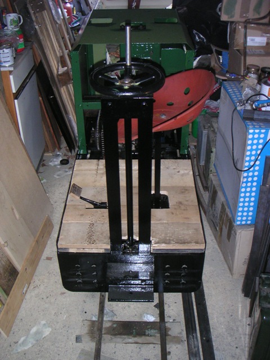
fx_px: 395
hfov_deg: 37.7
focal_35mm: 38
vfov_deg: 49.0
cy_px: 180
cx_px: 135
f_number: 2.8
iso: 160
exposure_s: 1/45
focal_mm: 6
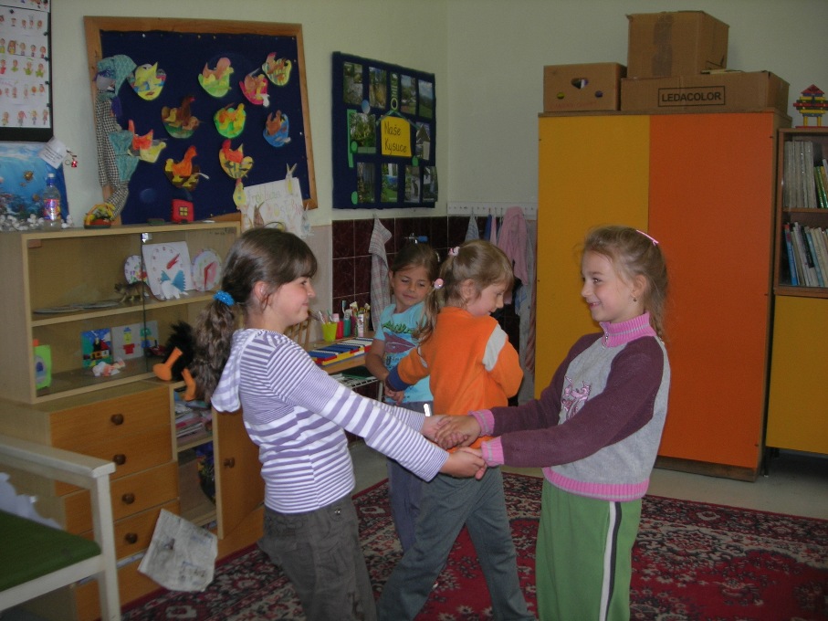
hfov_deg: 49.0
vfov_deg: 37.7
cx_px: 414
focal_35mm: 38
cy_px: 310
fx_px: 909
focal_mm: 7.8
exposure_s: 1/60.1
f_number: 2.8
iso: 64
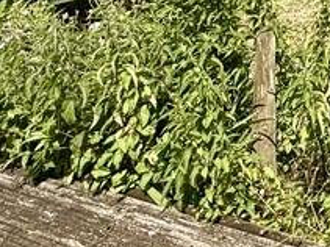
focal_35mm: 68
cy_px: -239
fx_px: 648
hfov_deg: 20.2
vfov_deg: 16.6
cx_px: 599
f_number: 2.2
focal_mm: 2.22
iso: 50
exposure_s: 1/2092
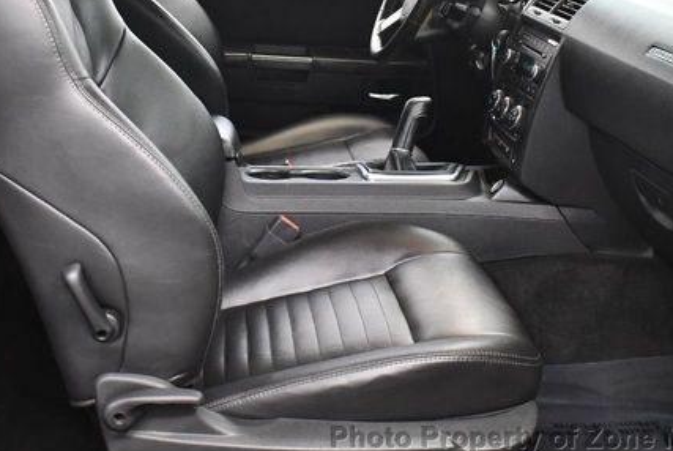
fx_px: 1011
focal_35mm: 54
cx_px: 307
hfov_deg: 36.8
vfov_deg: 24.9
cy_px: 130
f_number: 3.5
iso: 3200
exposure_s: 1/125
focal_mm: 18
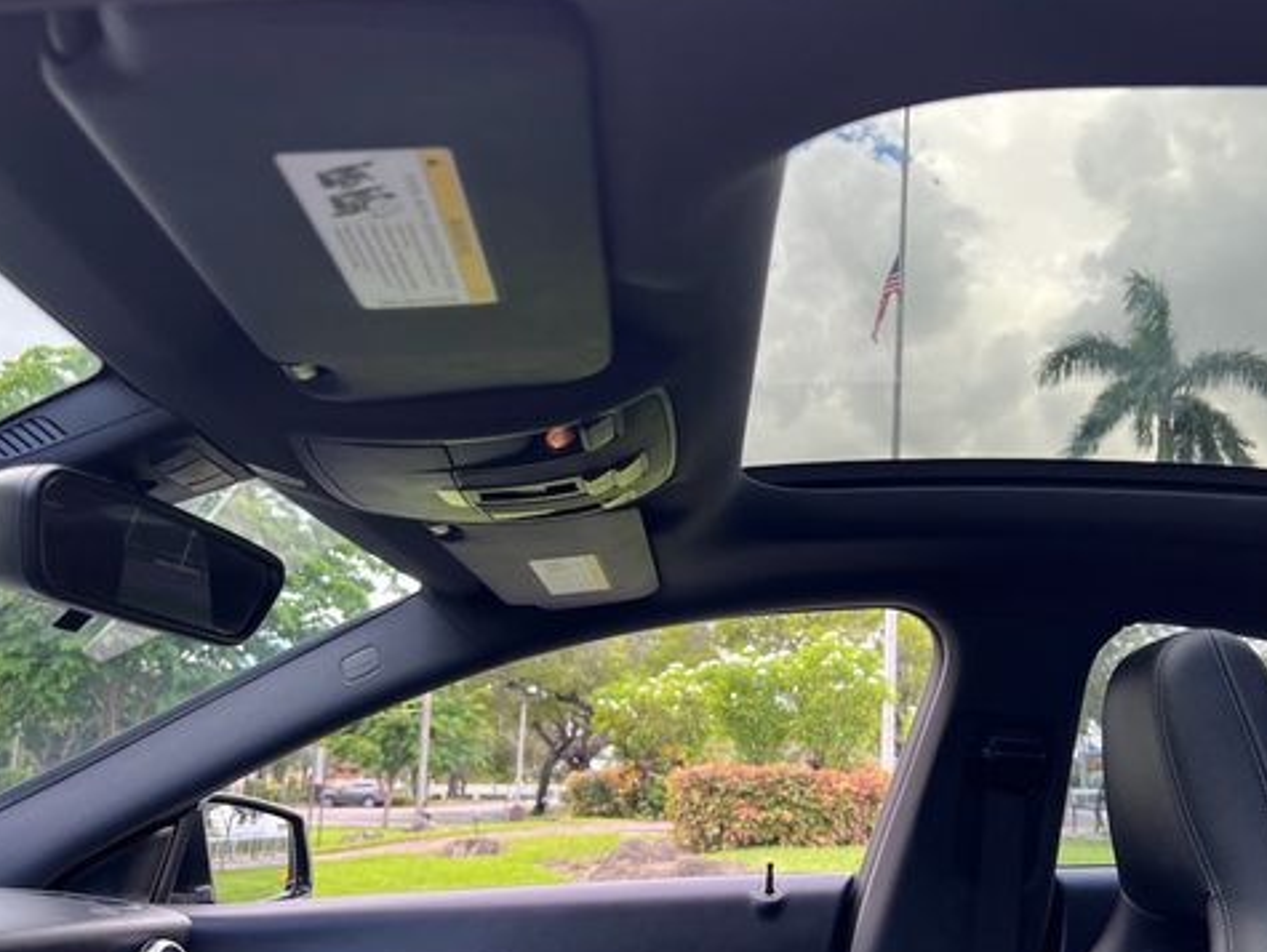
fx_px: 1282
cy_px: 480
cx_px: 790
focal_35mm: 35
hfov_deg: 52.1
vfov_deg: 40.7
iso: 40
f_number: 1.5
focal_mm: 5.7
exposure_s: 1/254
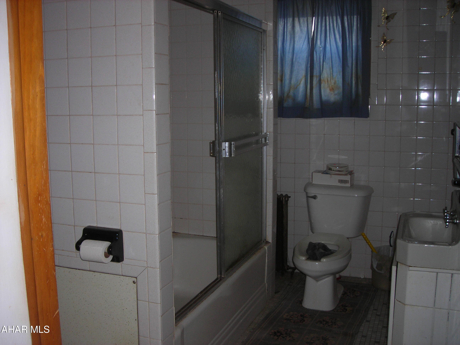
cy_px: 172
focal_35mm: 38
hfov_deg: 49.0
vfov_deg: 37.7
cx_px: 230
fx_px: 505
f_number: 3.2
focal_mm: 6.3
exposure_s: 1/60.1
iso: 50
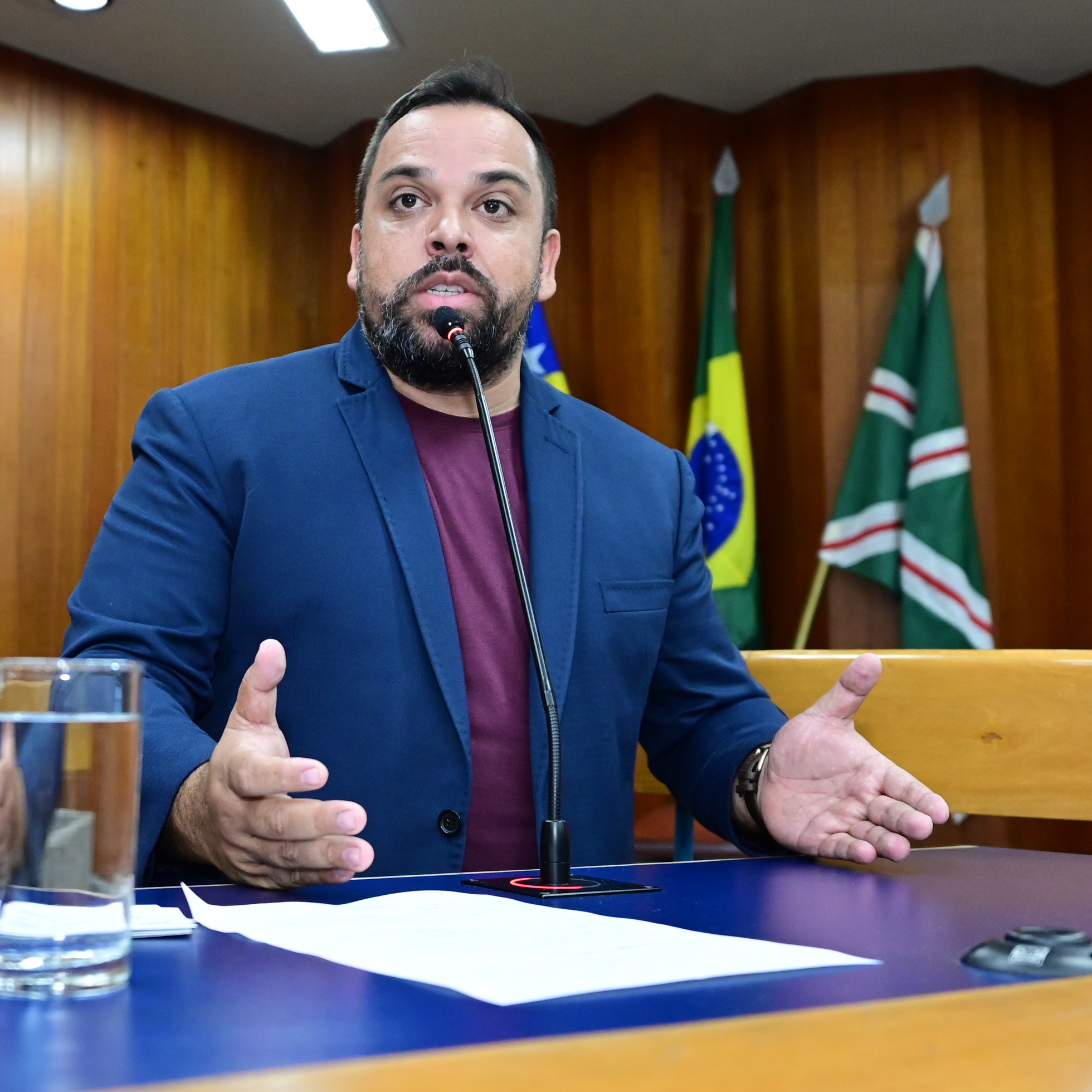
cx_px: 324
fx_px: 1642
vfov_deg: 36.8
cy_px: 548
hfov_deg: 36.2
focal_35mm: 46
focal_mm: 24
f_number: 3.5
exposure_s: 1/125
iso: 2500
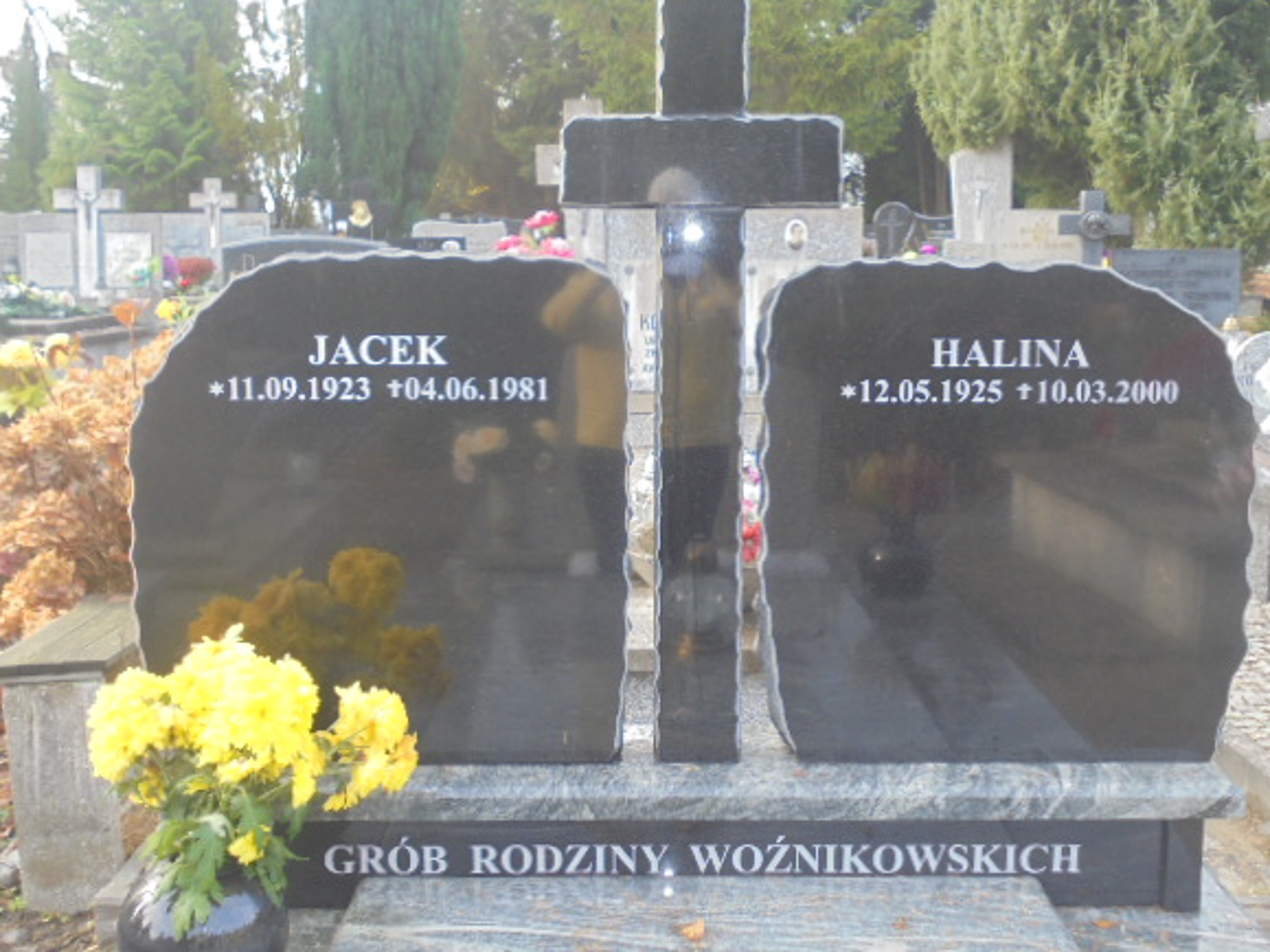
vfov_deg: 34.3
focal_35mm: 42
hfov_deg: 44.8
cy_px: 447
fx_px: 1541
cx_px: 682
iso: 100
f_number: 4.2
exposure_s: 1/50
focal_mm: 6.9
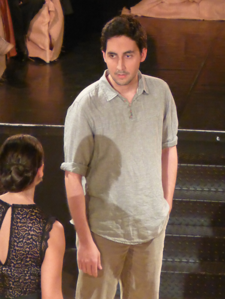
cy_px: 150
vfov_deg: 7.2
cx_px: 112
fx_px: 2375
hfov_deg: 5.4
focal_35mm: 274
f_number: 5.7
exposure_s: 1/15
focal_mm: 44.4
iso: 2000
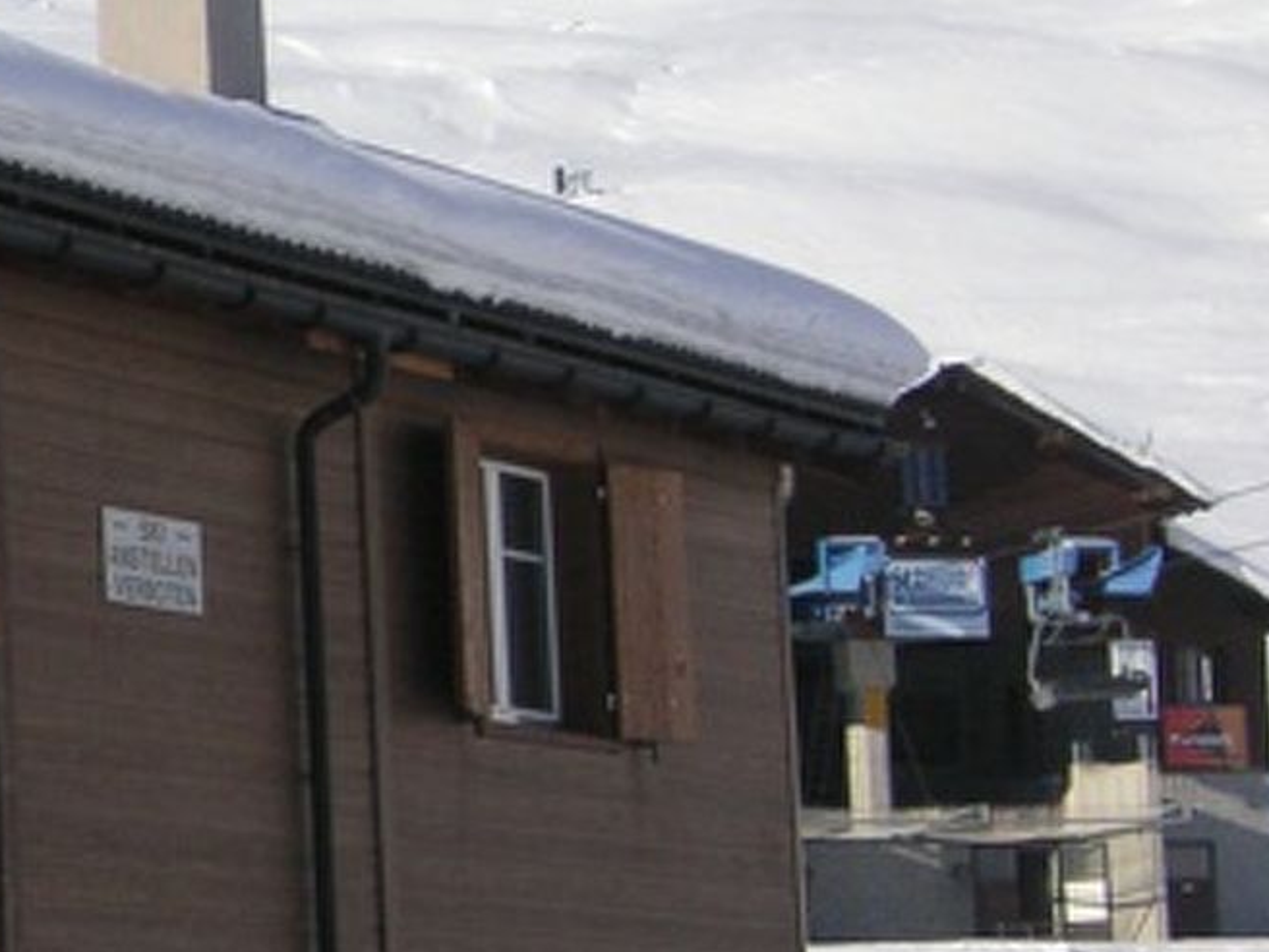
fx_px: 5719
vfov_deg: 9.5
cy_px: 650
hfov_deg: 12.1
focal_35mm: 156
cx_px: -551
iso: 50
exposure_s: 1/180
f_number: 8
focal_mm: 8.4
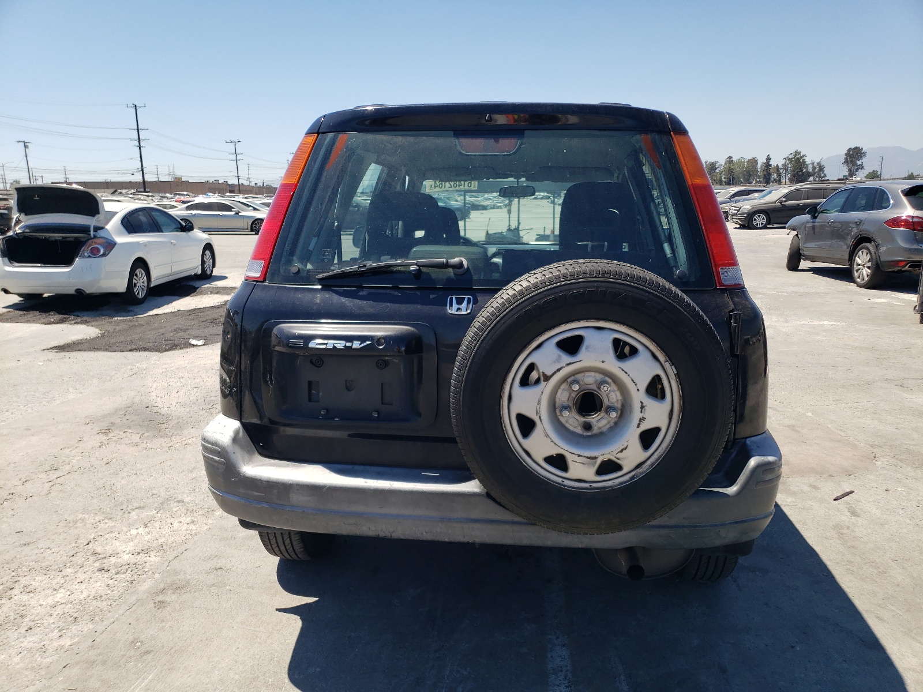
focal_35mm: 26
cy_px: 346
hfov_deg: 67.3
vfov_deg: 53.1
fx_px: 693
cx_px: 462
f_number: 1.5
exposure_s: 1/2500
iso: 50
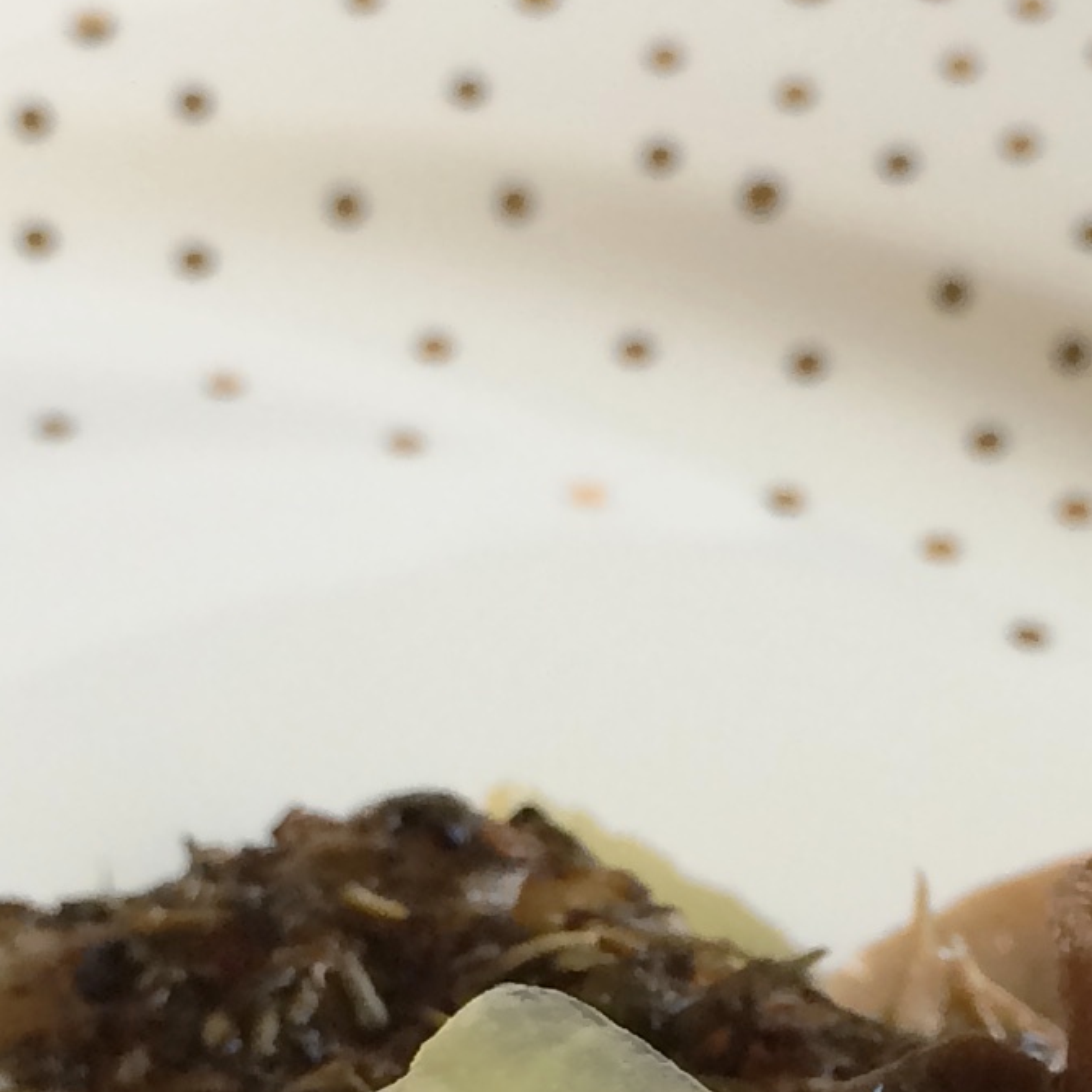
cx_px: 638
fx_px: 4461
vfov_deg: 13.6
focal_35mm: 125
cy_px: 1239
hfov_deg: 13.9
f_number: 2.2
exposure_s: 1/40
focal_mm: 4.15
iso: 32
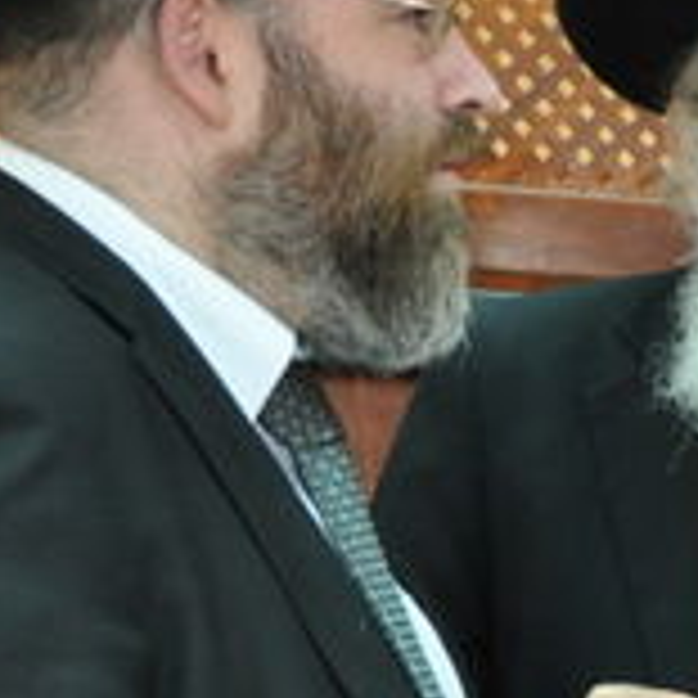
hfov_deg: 10.4
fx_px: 3746
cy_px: 531
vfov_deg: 10.6
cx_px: 955
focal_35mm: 164
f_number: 6.3
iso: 1000
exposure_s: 1/60
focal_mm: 25
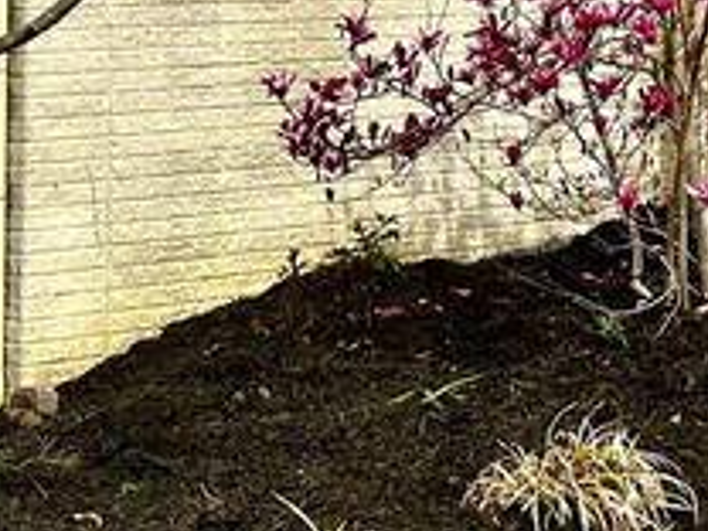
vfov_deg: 12.1
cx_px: 902
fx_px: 2413
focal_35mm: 118
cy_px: -228
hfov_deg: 15.9
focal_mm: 6.86
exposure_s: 1/4184
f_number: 1.78
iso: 80
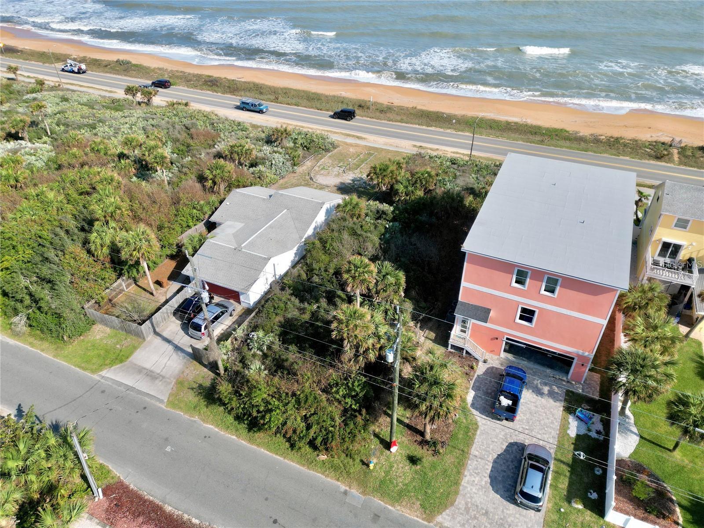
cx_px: 352
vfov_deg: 56.8
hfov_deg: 71.6
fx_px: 488
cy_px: 264
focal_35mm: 24
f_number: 1.7
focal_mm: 6.72
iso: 120
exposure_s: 1/3200
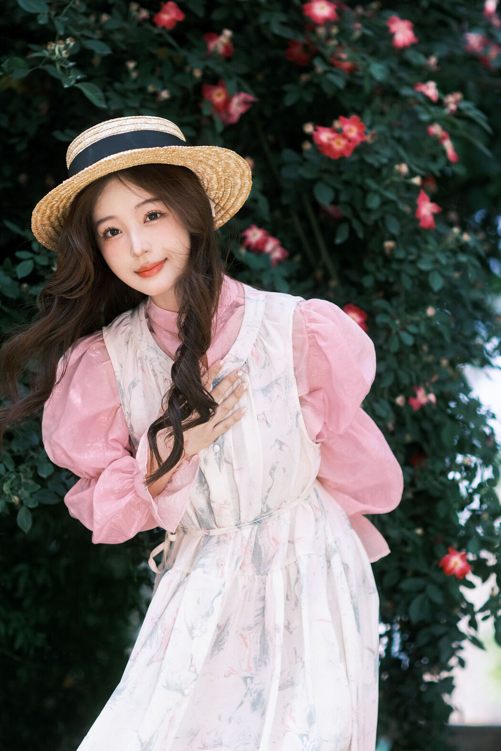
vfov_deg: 16.0
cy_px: 376
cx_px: 250
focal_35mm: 128
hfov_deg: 10.7
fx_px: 2672
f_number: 2
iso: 320
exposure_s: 1/2500
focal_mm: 85
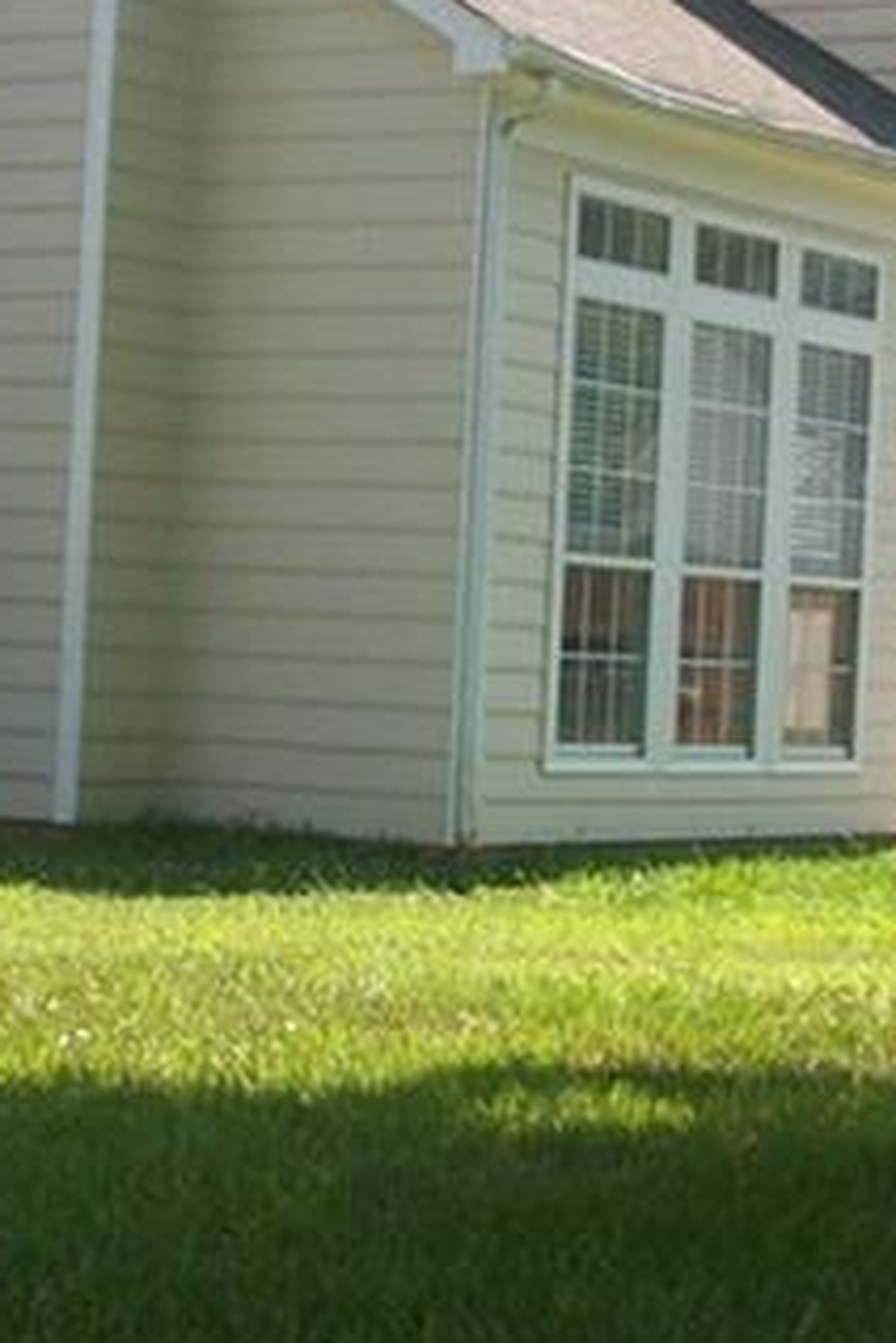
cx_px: 283
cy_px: 416
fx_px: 3994
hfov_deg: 12.8
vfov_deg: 19.0
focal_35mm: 107
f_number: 2.9
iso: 80
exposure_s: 1/640
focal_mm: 5.7
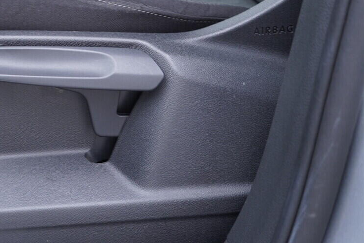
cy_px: 23
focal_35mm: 70
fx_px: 708
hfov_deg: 27.6
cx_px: 23
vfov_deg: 19.1
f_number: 2.8
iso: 250
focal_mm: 24
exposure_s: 1/40
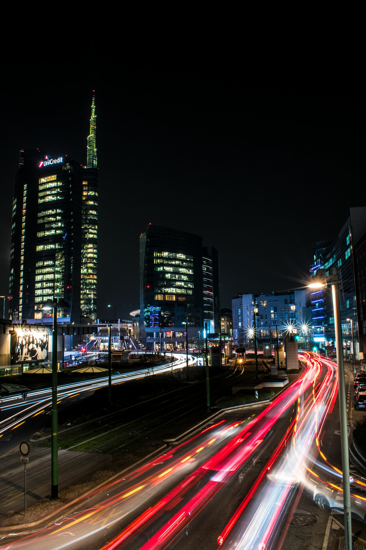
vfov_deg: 67.4
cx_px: 183
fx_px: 412
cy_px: 275
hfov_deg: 47.9
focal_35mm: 27
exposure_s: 13
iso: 100
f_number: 22
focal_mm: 18
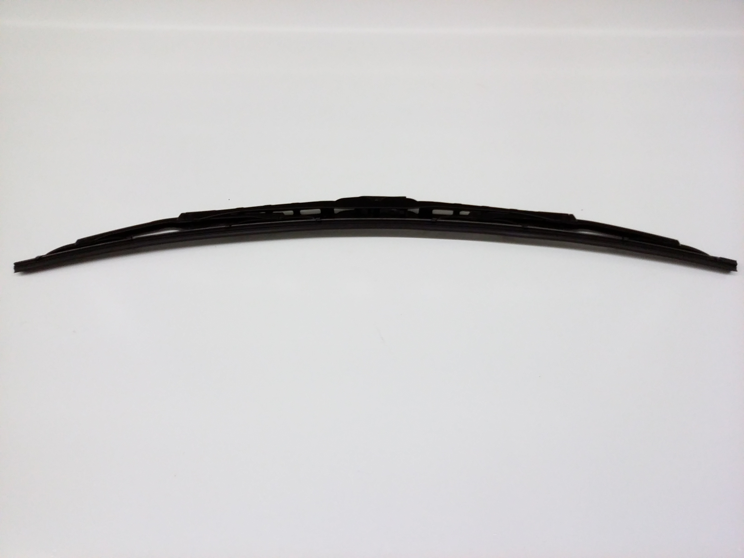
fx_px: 688
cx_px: 372
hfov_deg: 56.8
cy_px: 279
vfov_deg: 44.2
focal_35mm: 32
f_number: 2.4
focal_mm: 3.4
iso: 160
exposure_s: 1/30
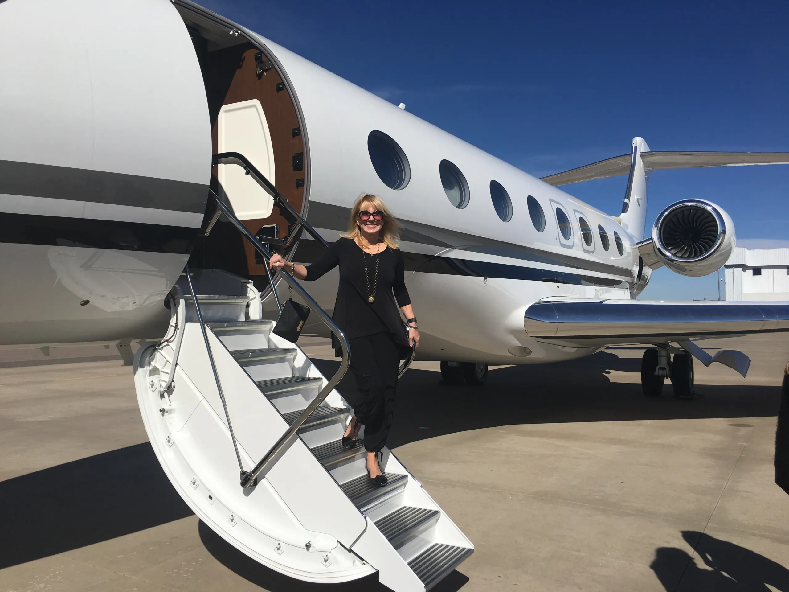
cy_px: 296
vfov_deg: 48.2
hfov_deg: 61.7
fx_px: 661
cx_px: 394
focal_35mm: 29
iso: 25
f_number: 2.2
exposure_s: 1/4274
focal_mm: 4.15
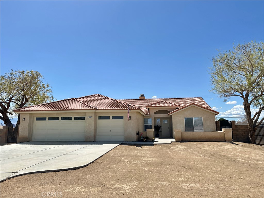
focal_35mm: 24
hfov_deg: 71.6
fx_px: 183
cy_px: 99
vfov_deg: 56.8
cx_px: 132
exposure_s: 1/4762
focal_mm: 6.86
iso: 80
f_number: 1.78
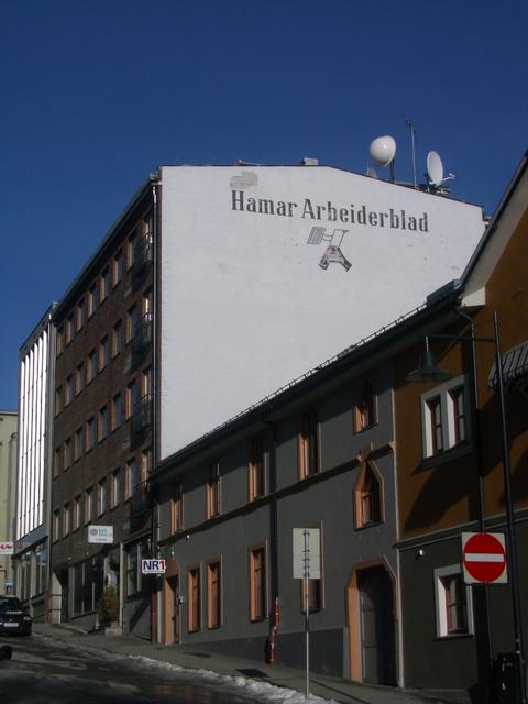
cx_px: 264
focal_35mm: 62
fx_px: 1261
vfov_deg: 31.2
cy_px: 352
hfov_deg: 23.7
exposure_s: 1/800
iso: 50
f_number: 5.6
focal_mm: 10.2
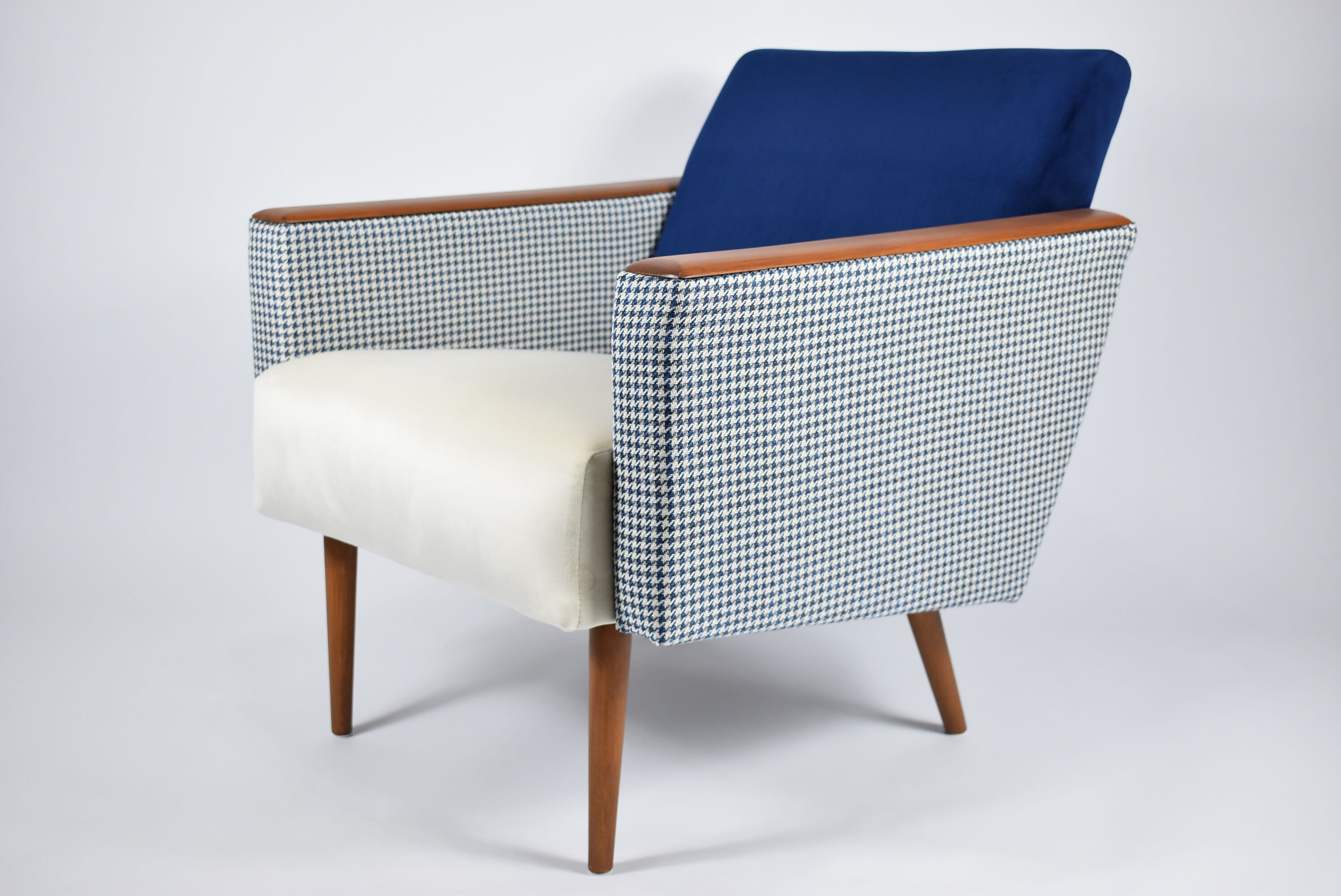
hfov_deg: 41.1
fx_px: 1789
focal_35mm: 48
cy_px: 448
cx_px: 670
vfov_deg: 28.1
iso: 800
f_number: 4.5
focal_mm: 32
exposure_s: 1/125
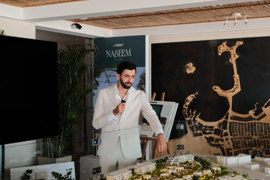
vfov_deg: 23.0
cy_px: 90
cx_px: 135
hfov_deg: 33.9
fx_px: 443
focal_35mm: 59
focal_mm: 39
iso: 1600
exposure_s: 1/125
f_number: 3.6
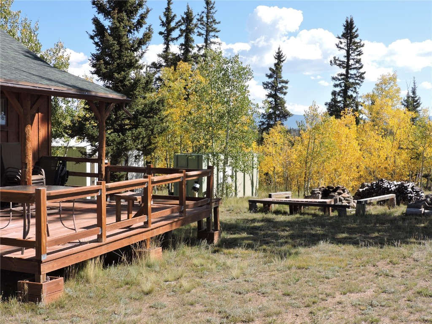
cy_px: 162
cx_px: 216
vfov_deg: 33.6
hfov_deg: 43.9
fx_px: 537
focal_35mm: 43
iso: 100
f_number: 3.4
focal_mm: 7.7
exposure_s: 1/640
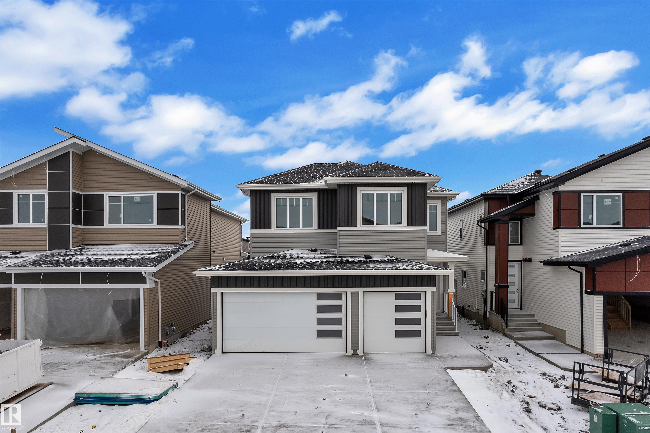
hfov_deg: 78.6
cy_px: 216
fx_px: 397
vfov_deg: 57.2
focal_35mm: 22
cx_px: 325
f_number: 2.4
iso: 100
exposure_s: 1/1250
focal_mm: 8.38
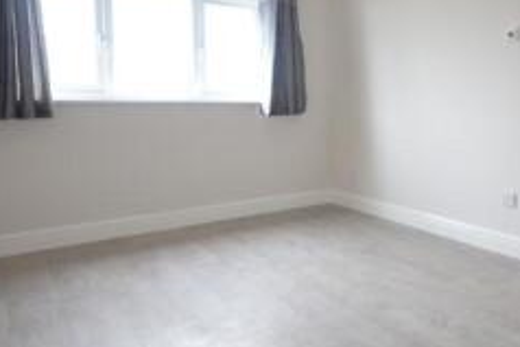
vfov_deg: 43.0
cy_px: 115
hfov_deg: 58.6
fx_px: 434
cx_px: 391
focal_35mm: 30
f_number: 4.5
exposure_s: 1/250
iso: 2500
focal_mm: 10
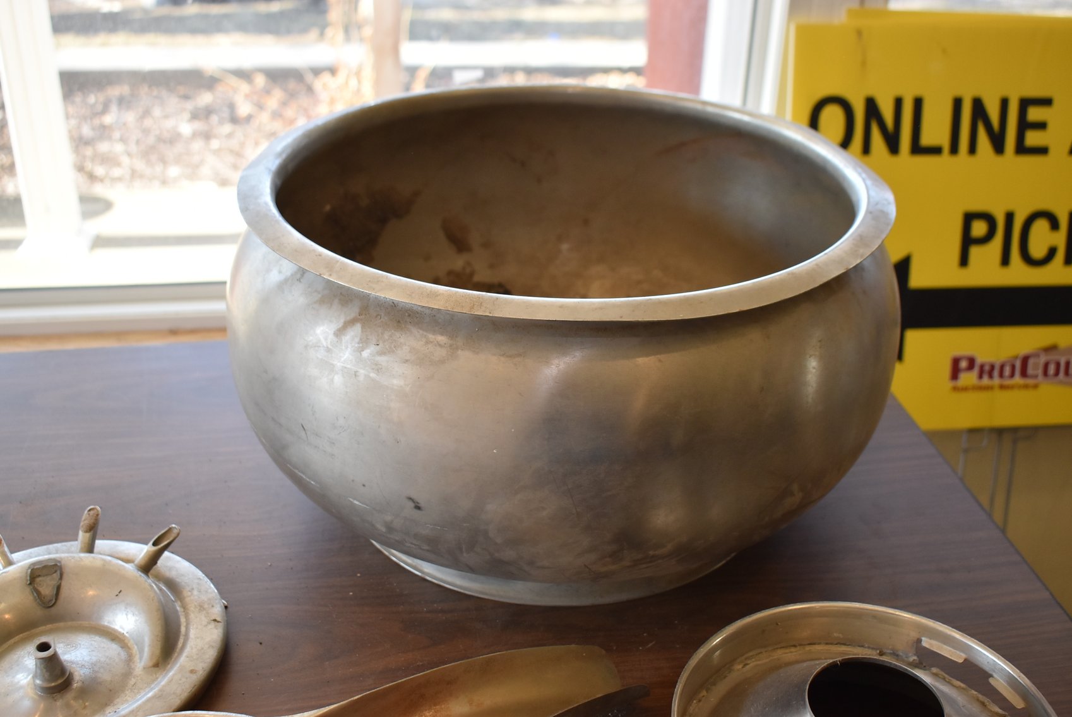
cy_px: 358
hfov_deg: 47.9
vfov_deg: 33.1
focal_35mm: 40
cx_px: 536
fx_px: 1207
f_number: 5
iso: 560
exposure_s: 1/200
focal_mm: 27
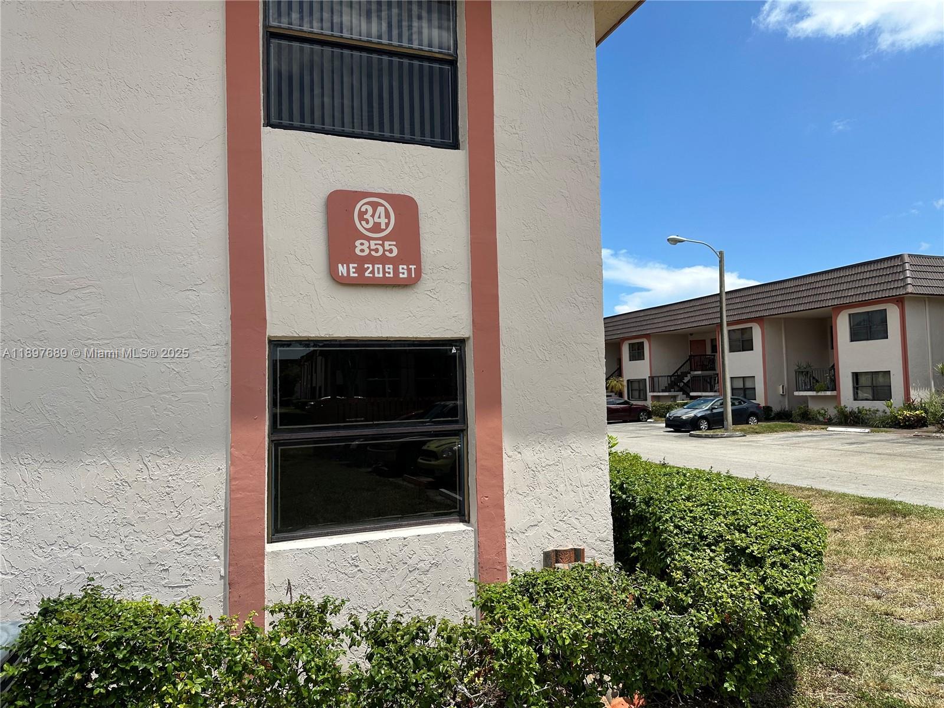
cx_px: 472
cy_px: 354
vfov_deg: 56.8
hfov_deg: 71.6
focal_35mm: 24
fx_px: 654
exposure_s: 1/5000
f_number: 1.78
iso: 80
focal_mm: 6.86
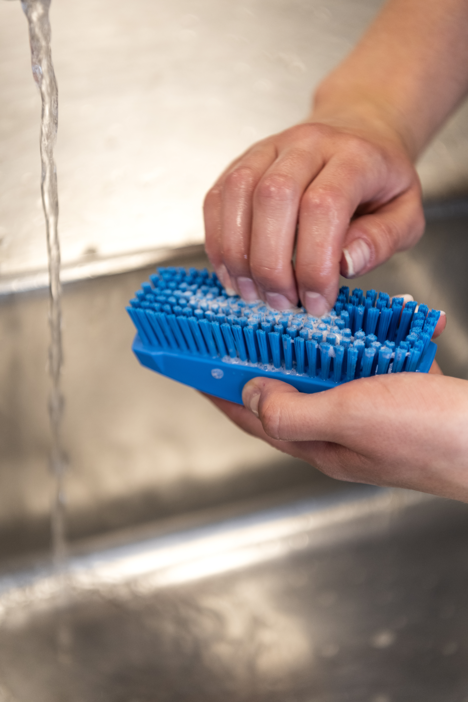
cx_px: 234
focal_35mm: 70
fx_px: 1365
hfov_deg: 19.5
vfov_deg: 28.8
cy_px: 351
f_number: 2.8
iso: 800
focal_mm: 70
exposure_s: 1/160
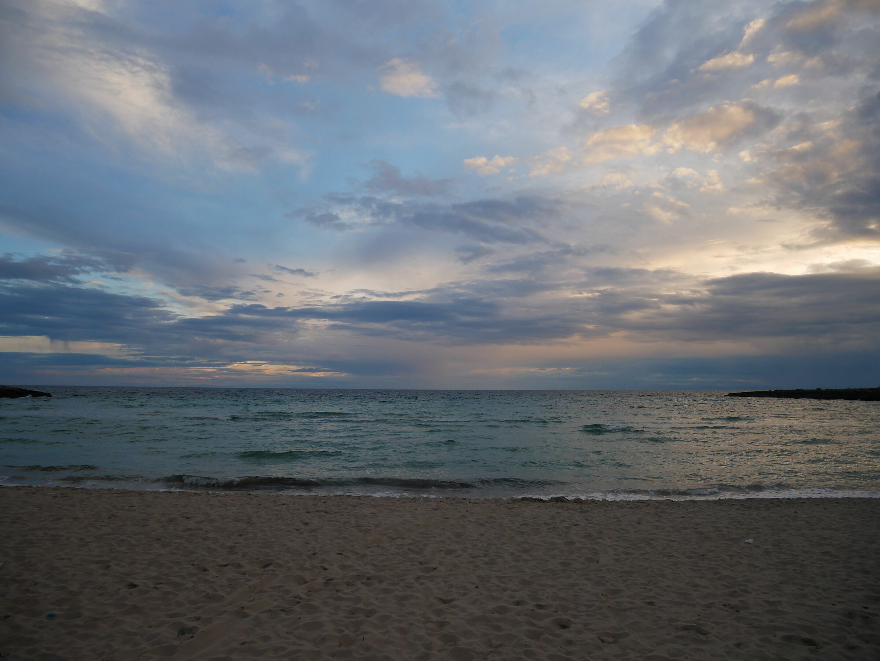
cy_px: 330
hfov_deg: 71.6
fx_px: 610
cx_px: 440
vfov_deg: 56.8
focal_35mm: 24
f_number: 3.5
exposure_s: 1/320
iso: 200
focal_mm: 12
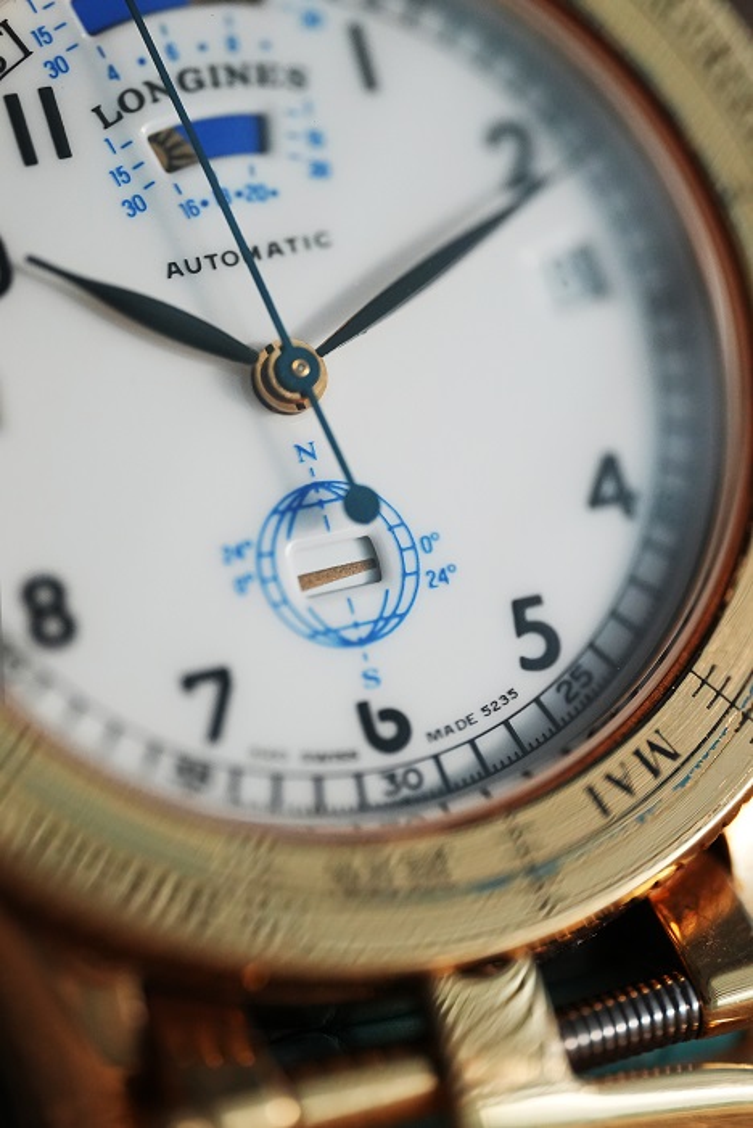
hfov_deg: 13.1
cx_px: 376
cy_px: 564
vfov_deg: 19.4
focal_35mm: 105
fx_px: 3291
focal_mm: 105
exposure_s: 1/250
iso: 3200
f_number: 2.8
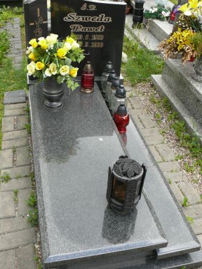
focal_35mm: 39
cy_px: 130
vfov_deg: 47.9
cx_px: 102
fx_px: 304
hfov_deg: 36.8
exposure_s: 1/100
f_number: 3.2
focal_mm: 7.4
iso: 100
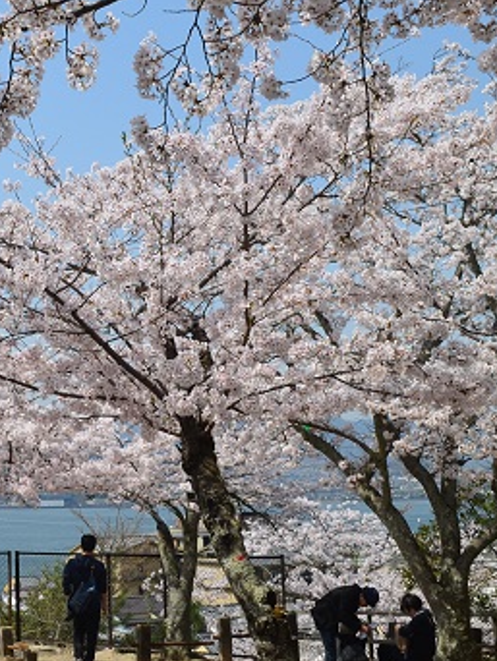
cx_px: 31
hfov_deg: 25.2
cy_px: 338
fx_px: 1071
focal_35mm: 56
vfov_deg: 34.3
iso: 100
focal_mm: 18
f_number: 11
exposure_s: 1/125
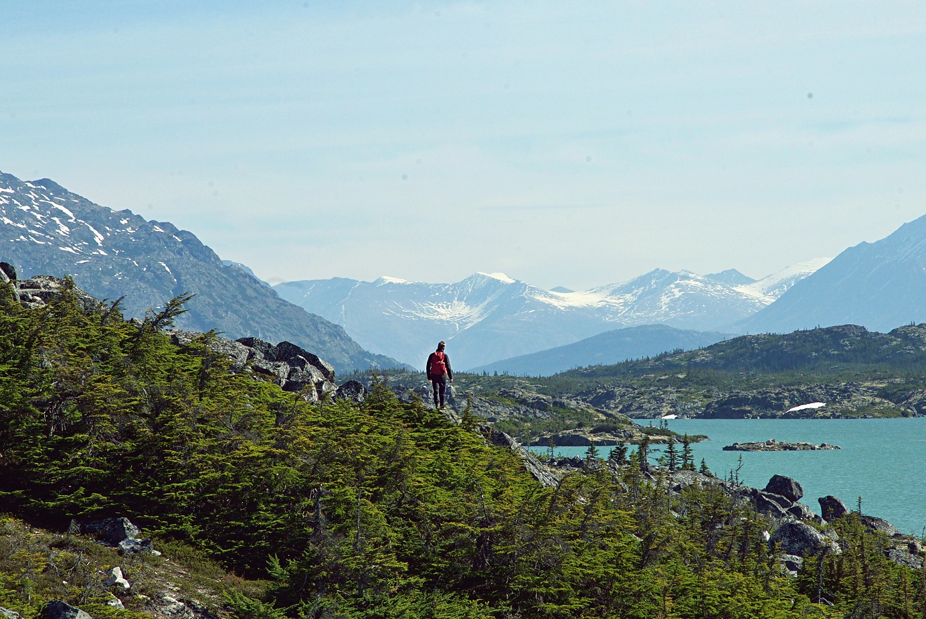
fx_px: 4040
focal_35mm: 157
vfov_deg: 8.8
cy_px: 310
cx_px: 463
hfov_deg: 13.1
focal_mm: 105
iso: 640
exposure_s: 1/320
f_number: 22
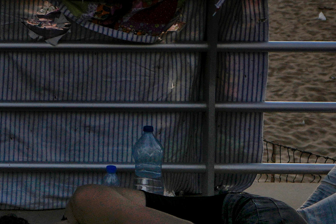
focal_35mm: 127
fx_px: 1185
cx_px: -98
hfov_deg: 15.4
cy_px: -26
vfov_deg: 10.7
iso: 200
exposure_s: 1/400
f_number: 3.5
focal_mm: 29
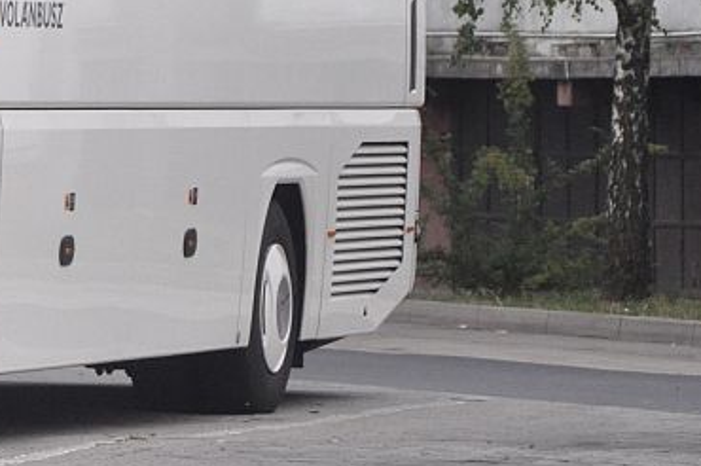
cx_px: -225
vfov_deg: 3.0
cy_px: -30
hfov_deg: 4.5
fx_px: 8880
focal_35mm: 456
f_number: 5.6
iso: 1600
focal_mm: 105
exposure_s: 1/200
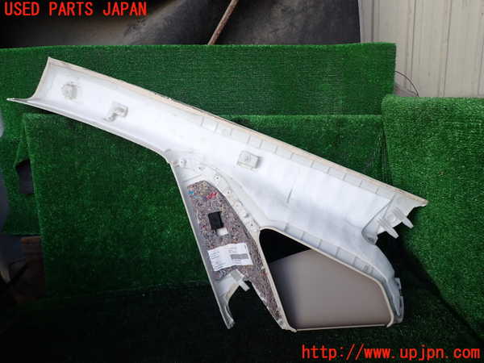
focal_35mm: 25
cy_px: 182
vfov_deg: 54.9
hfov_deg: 69.4
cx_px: 242
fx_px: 350
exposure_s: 1/80
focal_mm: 4.5
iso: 100
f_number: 2.8
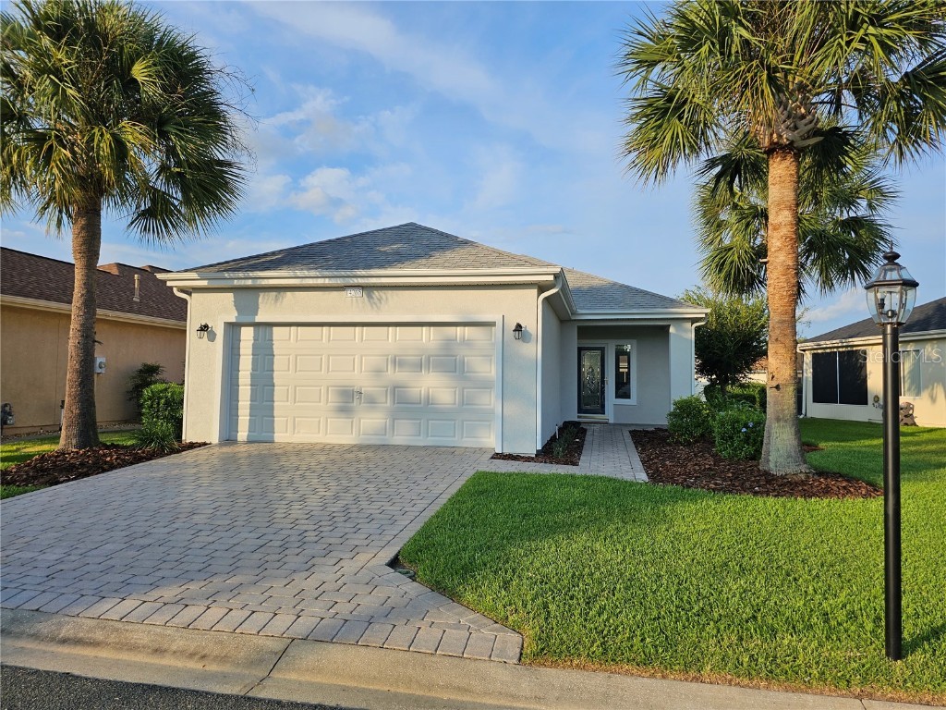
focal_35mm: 23
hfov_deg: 73.9
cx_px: 473
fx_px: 629
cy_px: 355
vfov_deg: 58.9
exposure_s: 1/664
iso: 10
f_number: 1.7
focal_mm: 6.3
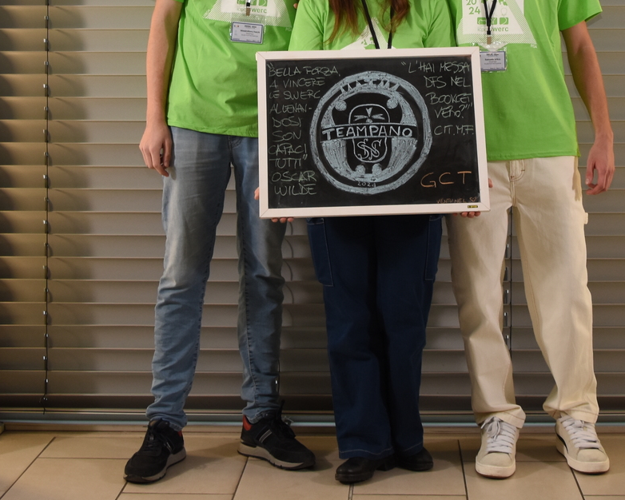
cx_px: 379
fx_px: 1406
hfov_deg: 25.0
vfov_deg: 19.7
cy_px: 16
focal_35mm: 76
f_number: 3.8
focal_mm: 22
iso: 400
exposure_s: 1/80
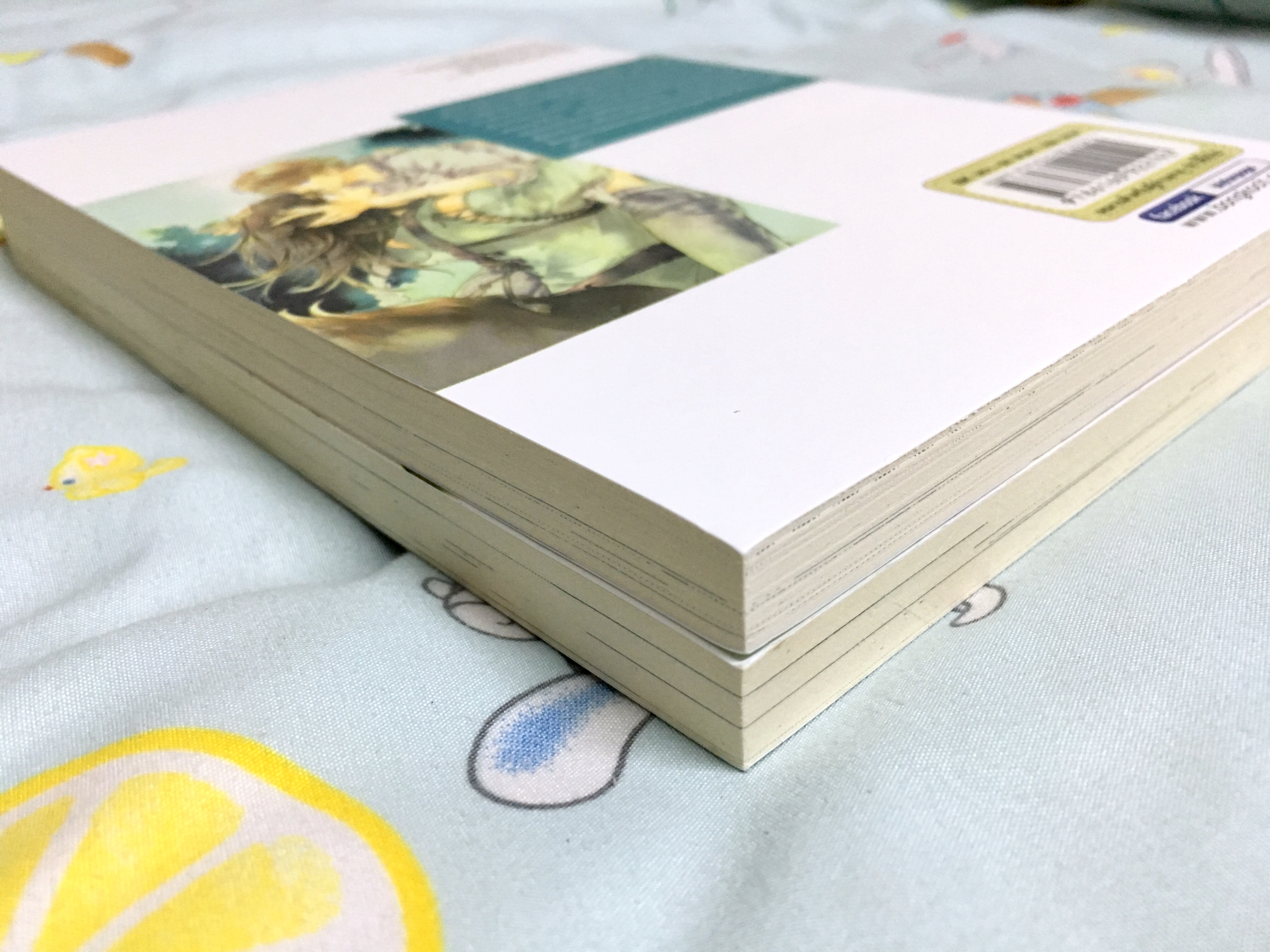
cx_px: 635
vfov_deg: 48.2
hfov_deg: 61.7
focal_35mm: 29
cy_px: 476
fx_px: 1064
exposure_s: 1/33
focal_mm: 4.15
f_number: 2.2
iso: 200
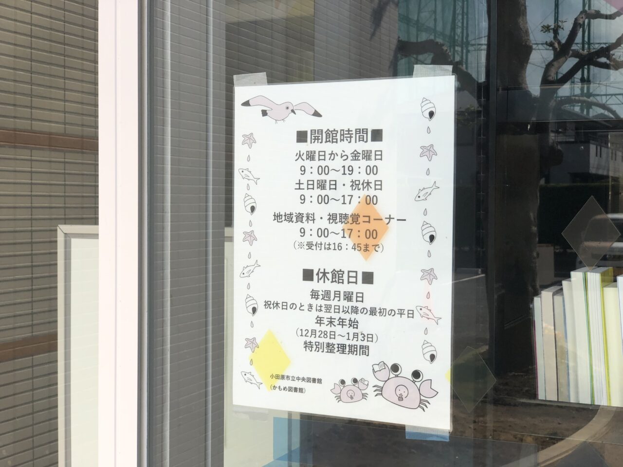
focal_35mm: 52
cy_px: 234
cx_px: 312
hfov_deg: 36.8
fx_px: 936
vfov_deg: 28.0
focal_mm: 6
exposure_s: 1/470
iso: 16
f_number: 2.4
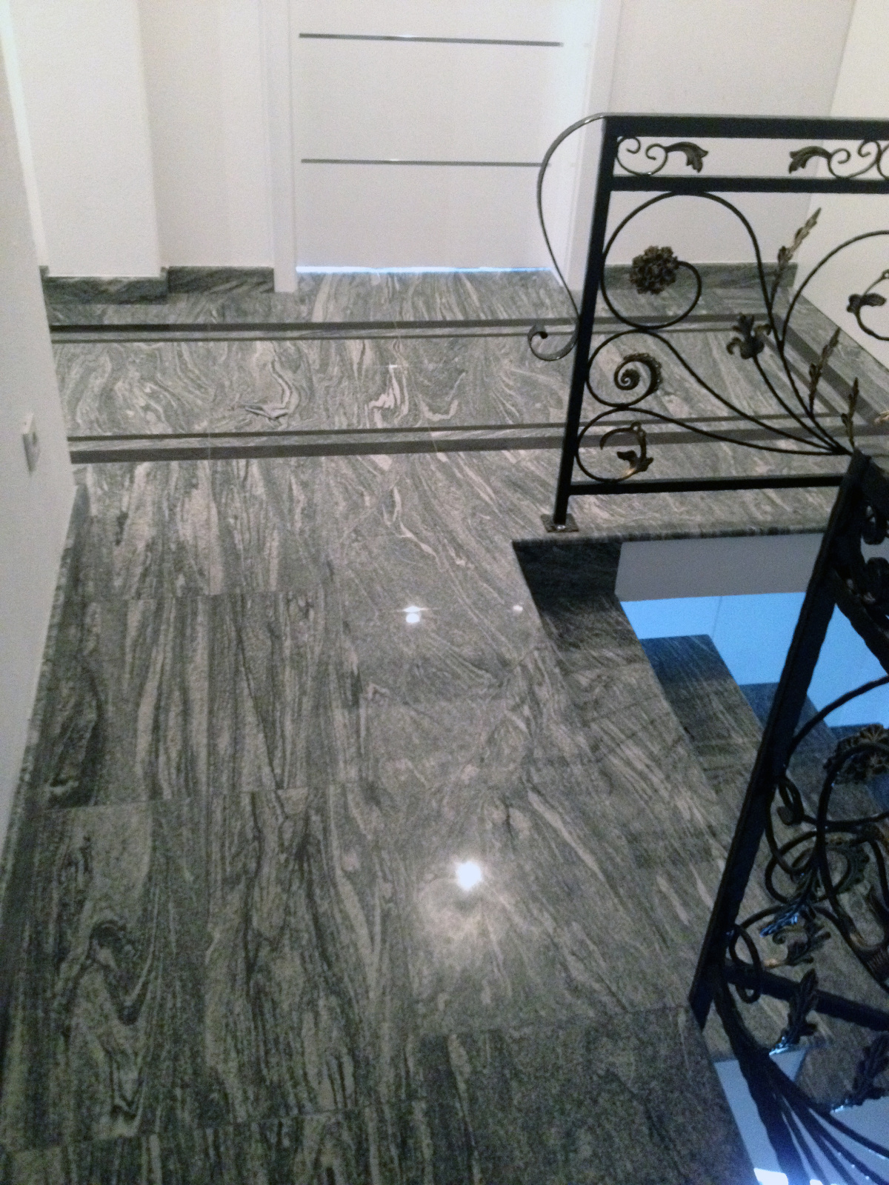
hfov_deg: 40.7
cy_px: 592
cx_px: 444
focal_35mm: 35
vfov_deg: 52.6
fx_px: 1198
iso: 500
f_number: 2.4
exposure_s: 1/15
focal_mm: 4.28
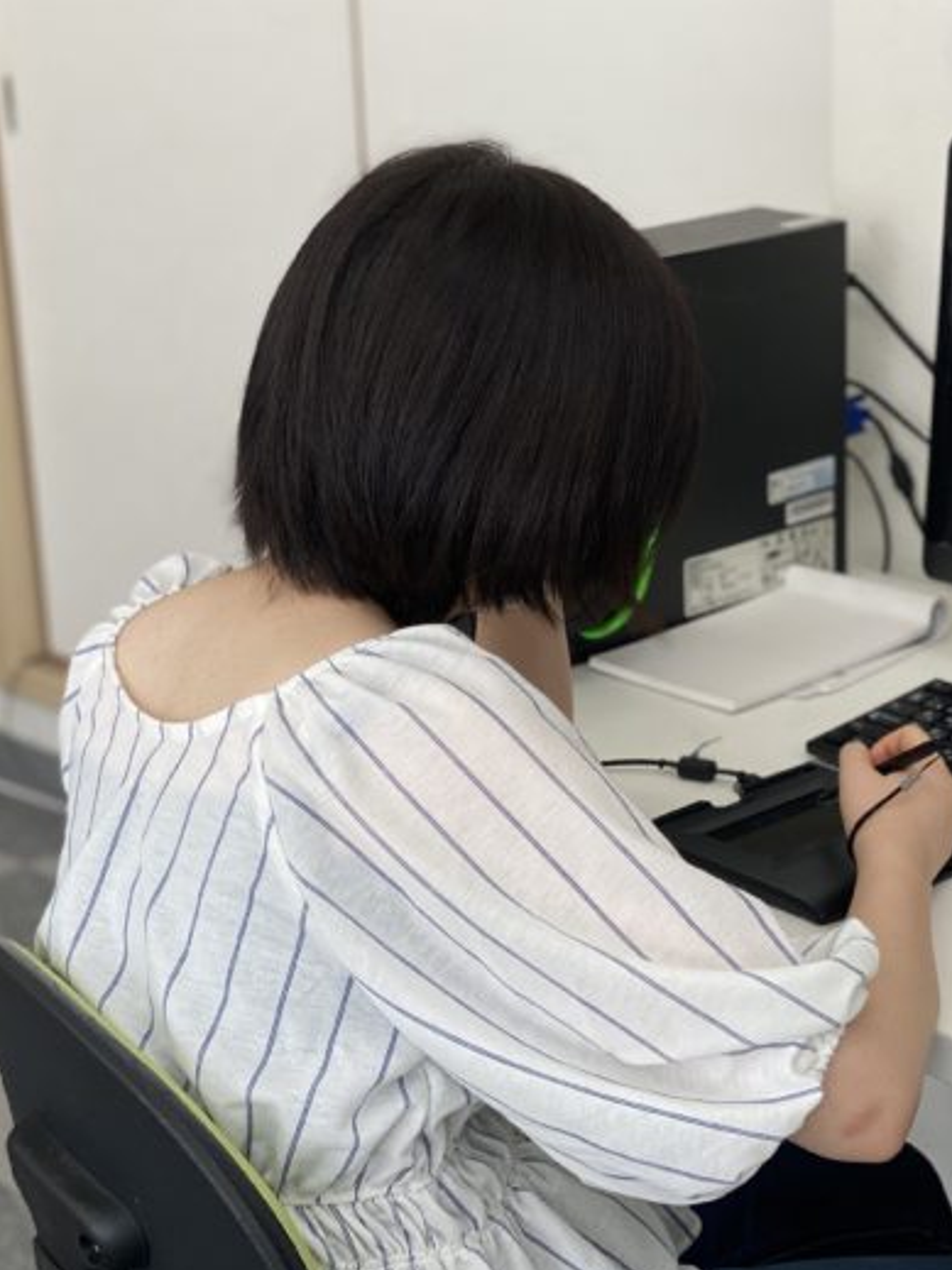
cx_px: 546
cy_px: 658
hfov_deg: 19.1
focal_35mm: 77
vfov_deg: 25.3
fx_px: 2825
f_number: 2
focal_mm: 6
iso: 64
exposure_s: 1/120
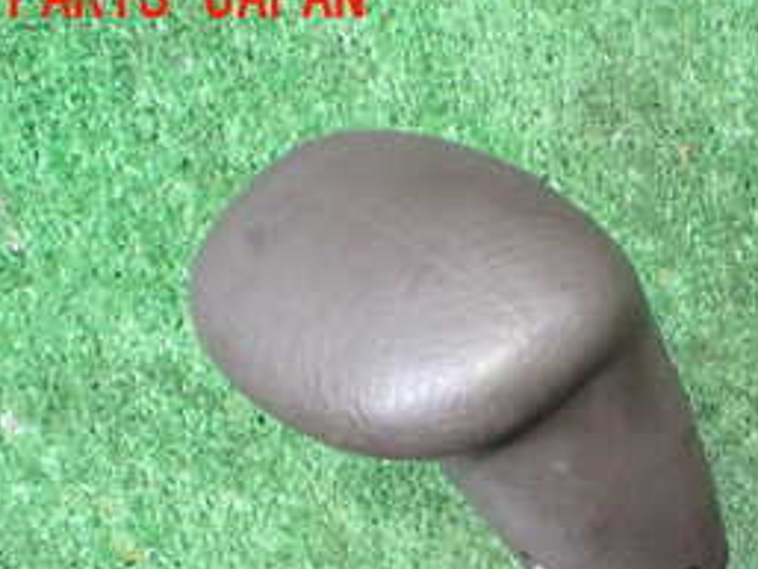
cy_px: 625
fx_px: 1534
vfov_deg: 20.1
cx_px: 714
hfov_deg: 26.6
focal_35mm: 70
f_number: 2.3
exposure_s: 1/30
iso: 800
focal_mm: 5.4
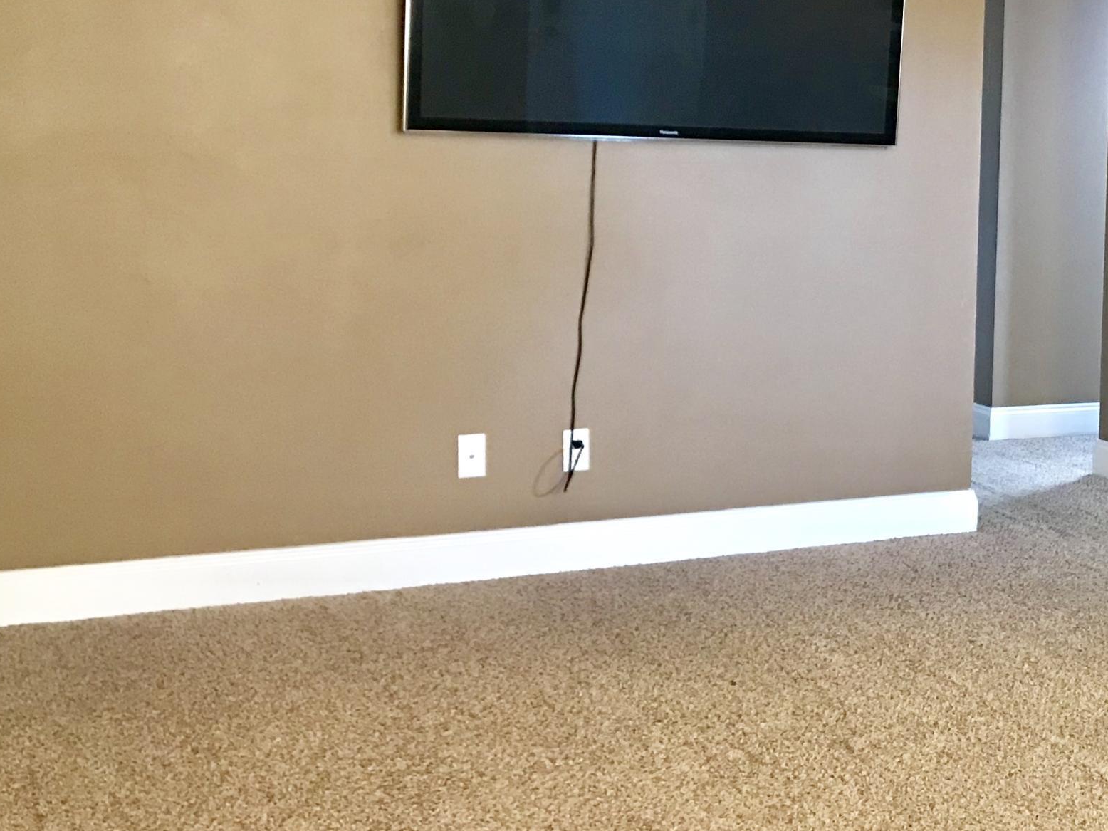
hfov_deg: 33.9
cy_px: 271
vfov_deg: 26.9
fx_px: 1728
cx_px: 969
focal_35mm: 54
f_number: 1.8
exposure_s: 1/13
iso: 100
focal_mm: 3.99
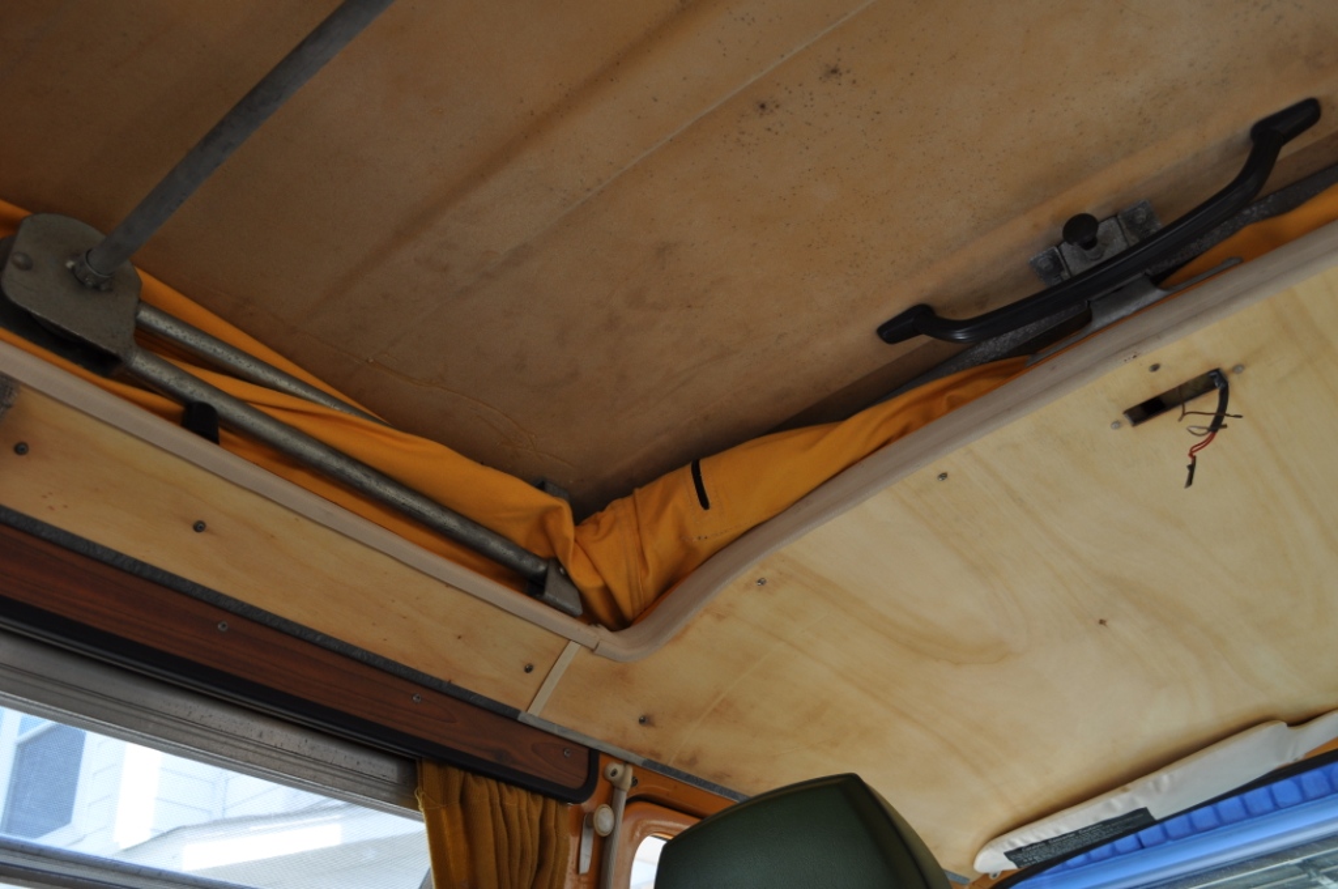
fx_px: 1225
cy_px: 444
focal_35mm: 33
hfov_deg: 57.3
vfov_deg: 39.9
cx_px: 669
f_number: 5.6
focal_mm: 22
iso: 200
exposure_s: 1/125
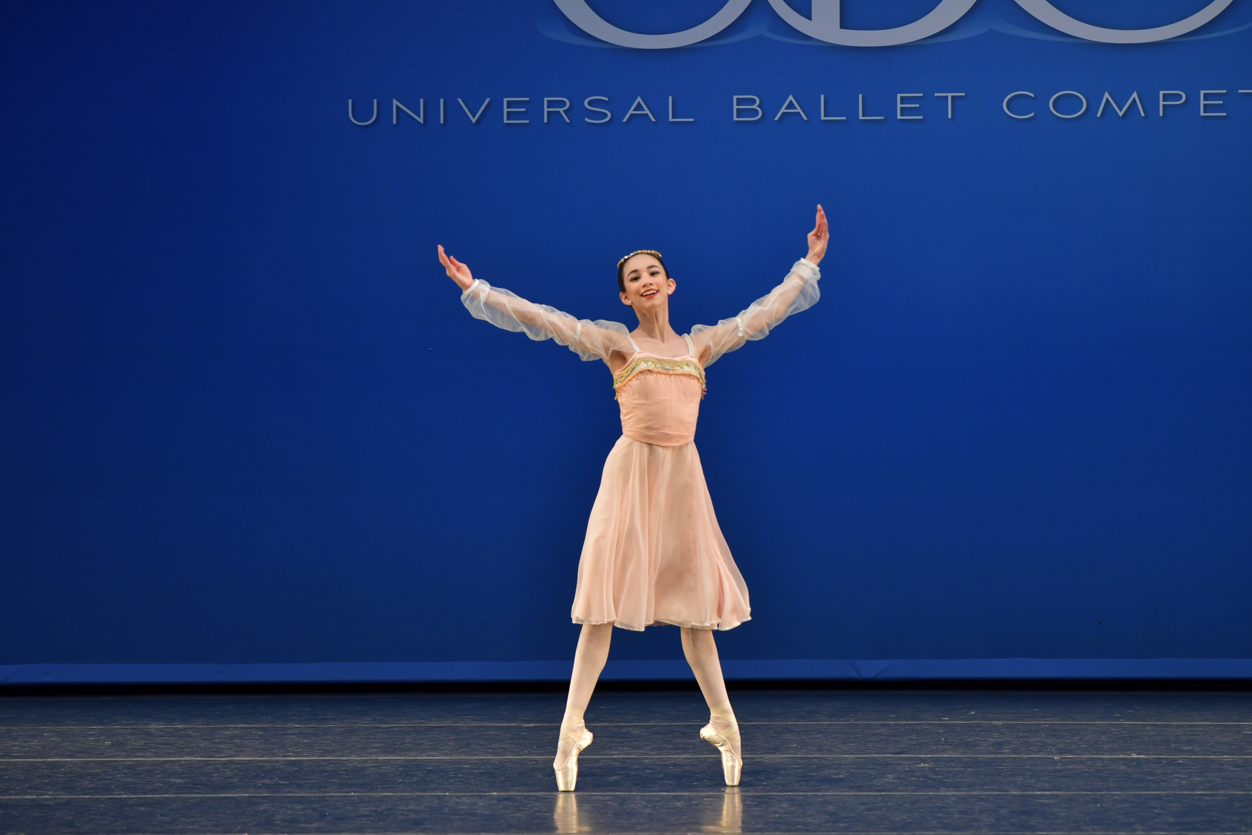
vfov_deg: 6.1
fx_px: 7824
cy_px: 418
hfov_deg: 9.1
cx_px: 626
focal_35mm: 225
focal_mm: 150
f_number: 3.5
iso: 800
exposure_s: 1/250
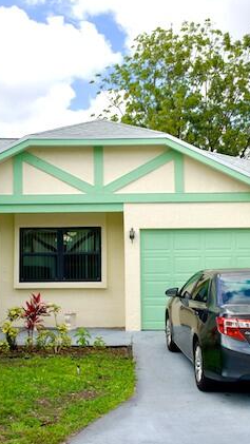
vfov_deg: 40.6
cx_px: 121
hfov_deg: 23.5
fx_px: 601
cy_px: 221
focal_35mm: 51
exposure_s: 1/200
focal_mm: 32
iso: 125
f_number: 10
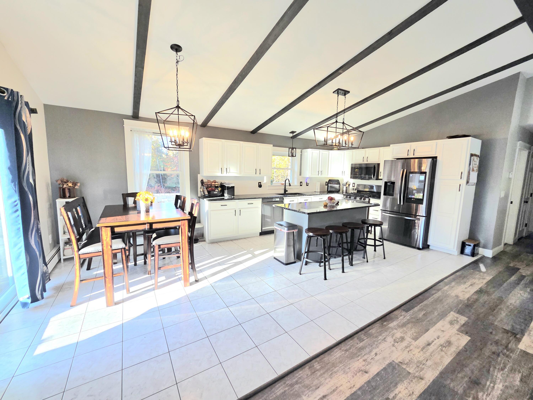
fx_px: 200
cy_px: 200
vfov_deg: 89.9
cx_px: 266
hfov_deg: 106.2
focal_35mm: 13
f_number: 2.2
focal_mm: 2.2
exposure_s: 1/120
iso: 80
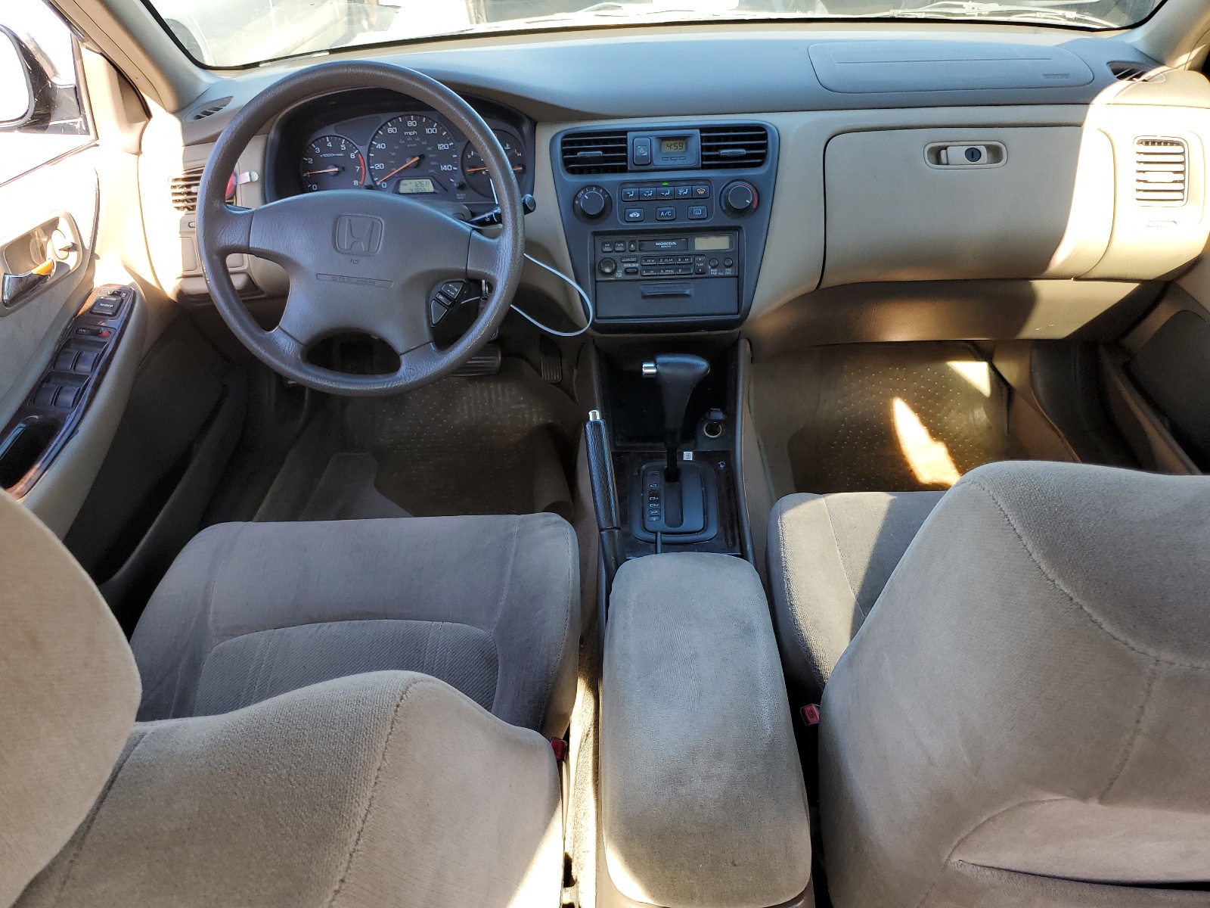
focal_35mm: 26
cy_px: 454
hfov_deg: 67.3
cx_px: 605
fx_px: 909
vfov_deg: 53.1
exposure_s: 1/270
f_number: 1.5
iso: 50
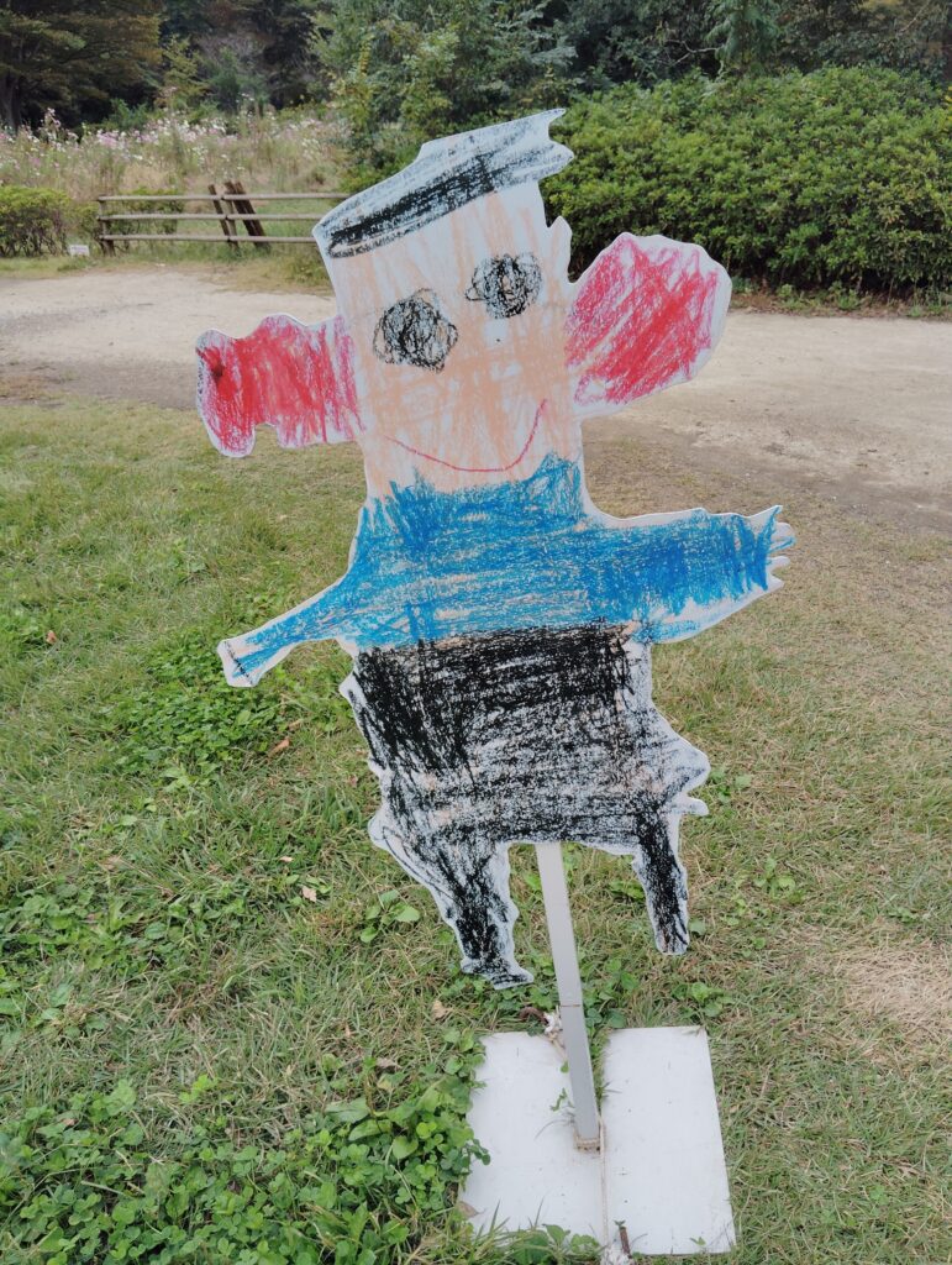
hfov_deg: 49.9
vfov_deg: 63.4
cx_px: 476
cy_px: 632
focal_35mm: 28
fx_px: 1024
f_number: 1.8
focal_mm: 4.22
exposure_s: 1/301
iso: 50
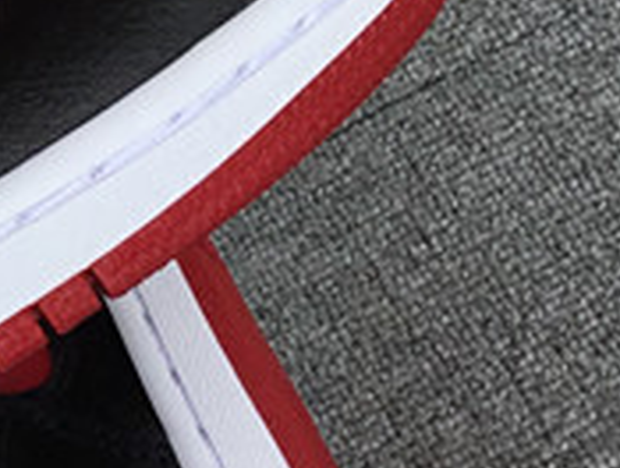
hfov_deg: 11.2
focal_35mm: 159
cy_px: 37
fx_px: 2854
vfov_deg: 9.3
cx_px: -634
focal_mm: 3.3
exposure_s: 1/500
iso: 25
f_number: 2.4
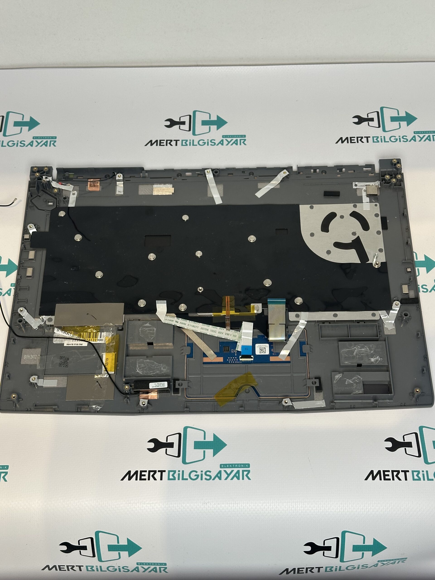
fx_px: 804
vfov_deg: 39.7
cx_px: 218
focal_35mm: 48
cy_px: 290
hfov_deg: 30.3
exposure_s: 1/456
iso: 64
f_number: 1.78
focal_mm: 6.86
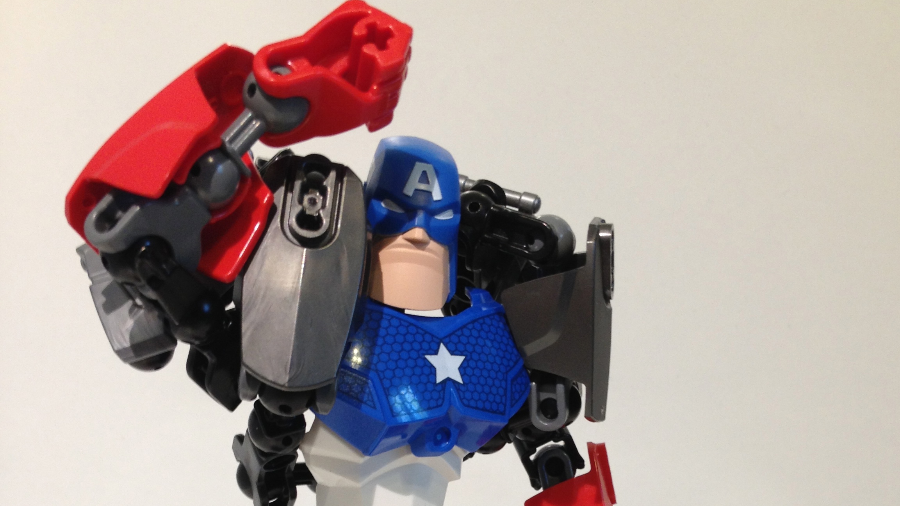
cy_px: 548
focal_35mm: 54
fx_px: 1289
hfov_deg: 38.5
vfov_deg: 21.2
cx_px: 459
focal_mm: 4.28
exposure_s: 1/20
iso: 64
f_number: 2.4
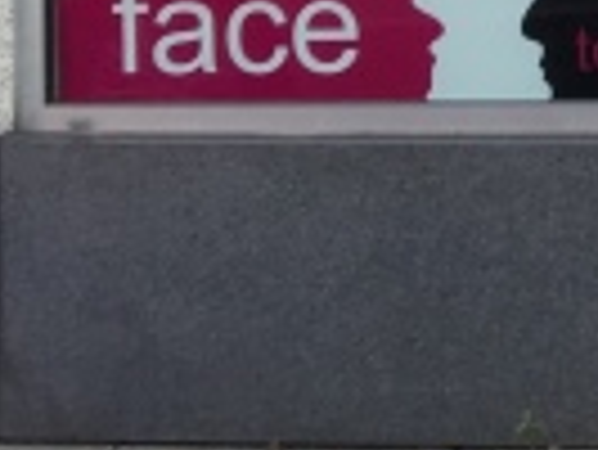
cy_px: -538
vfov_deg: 9.0
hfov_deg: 10.8
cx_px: 1484
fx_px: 2645
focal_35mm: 153
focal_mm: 4.15
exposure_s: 1/304
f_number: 2.2
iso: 32
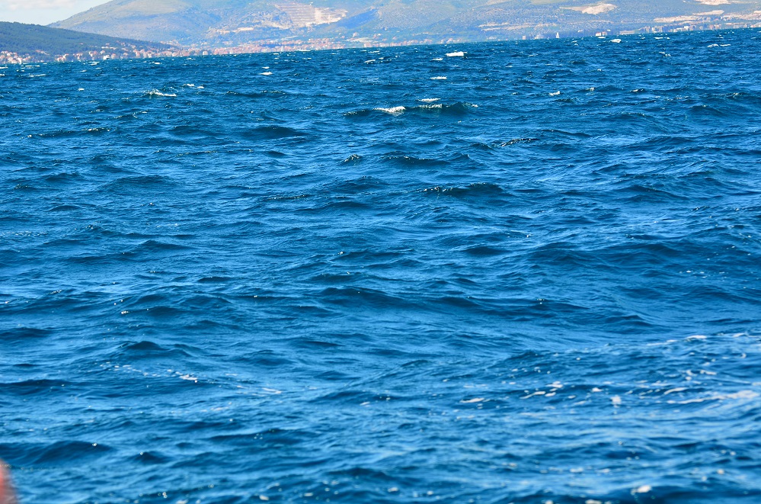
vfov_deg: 8.3
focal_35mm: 165
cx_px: 380
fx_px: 3480
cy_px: 252
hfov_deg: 12.5
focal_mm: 110
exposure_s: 1/320
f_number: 5.6
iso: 100
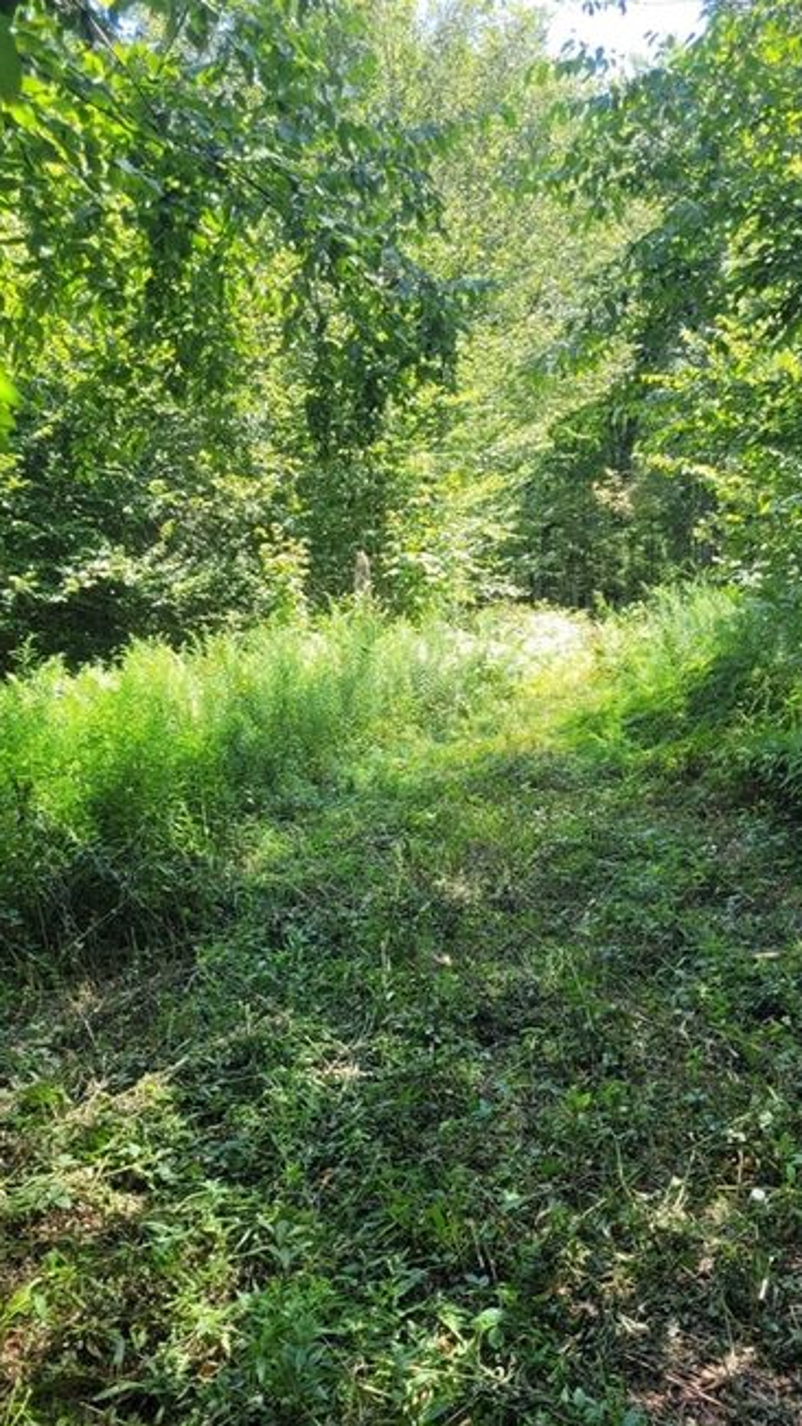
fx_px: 1097
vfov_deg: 66.1
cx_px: 423
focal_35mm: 29
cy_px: 728
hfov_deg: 40.2
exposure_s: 1/229
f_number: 1.8
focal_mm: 5.4
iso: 40
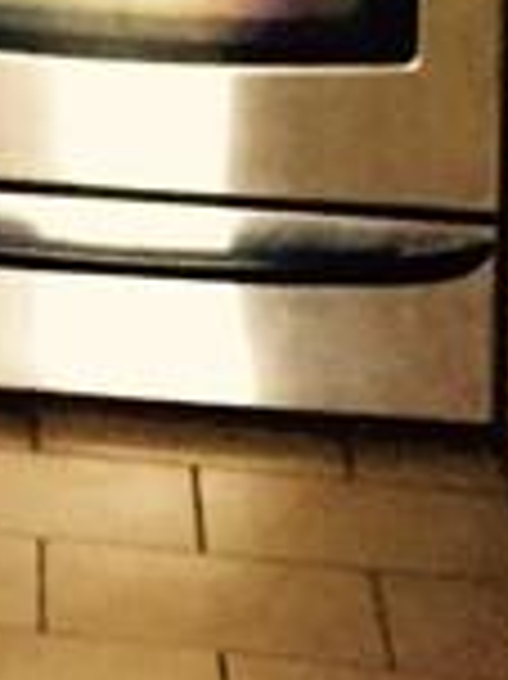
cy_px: -716
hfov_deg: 7.0
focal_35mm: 197
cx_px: -791
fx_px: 3860
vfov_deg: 9.4
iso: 400
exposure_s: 1/15
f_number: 2.2
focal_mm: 4.15
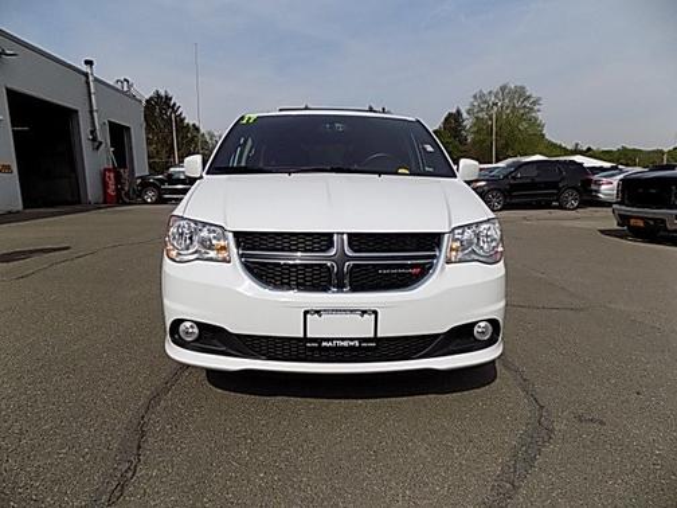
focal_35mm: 23
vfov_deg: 58.9
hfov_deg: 73.9
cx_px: 338
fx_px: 450
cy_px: 254
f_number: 9.9
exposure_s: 1/200
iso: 80
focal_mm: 4
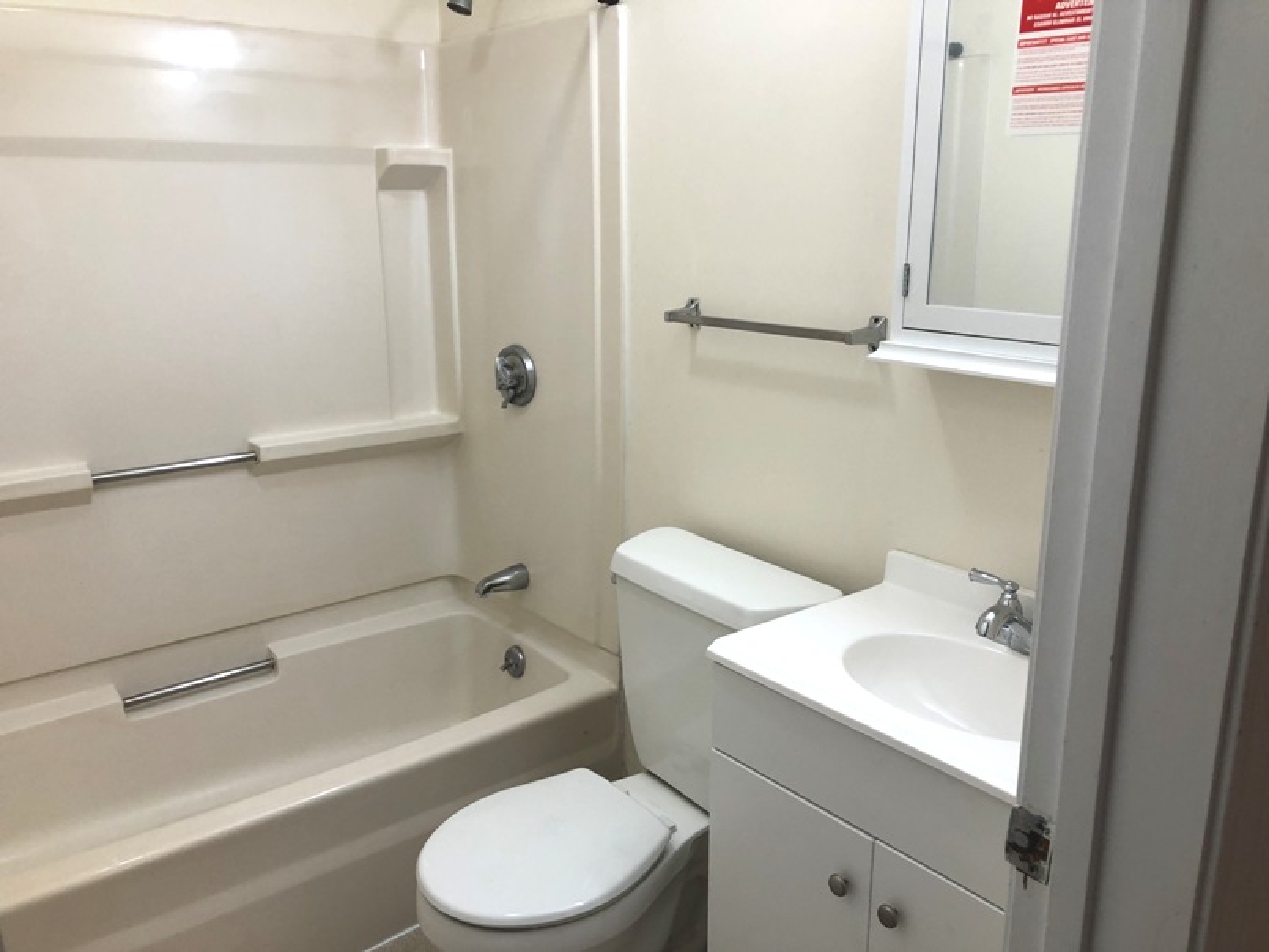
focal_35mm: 28
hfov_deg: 63.4
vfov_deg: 49.8
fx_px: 1027
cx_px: 634
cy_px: 476
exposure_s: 1/30
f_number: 1.8
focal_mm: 3.99
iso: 25
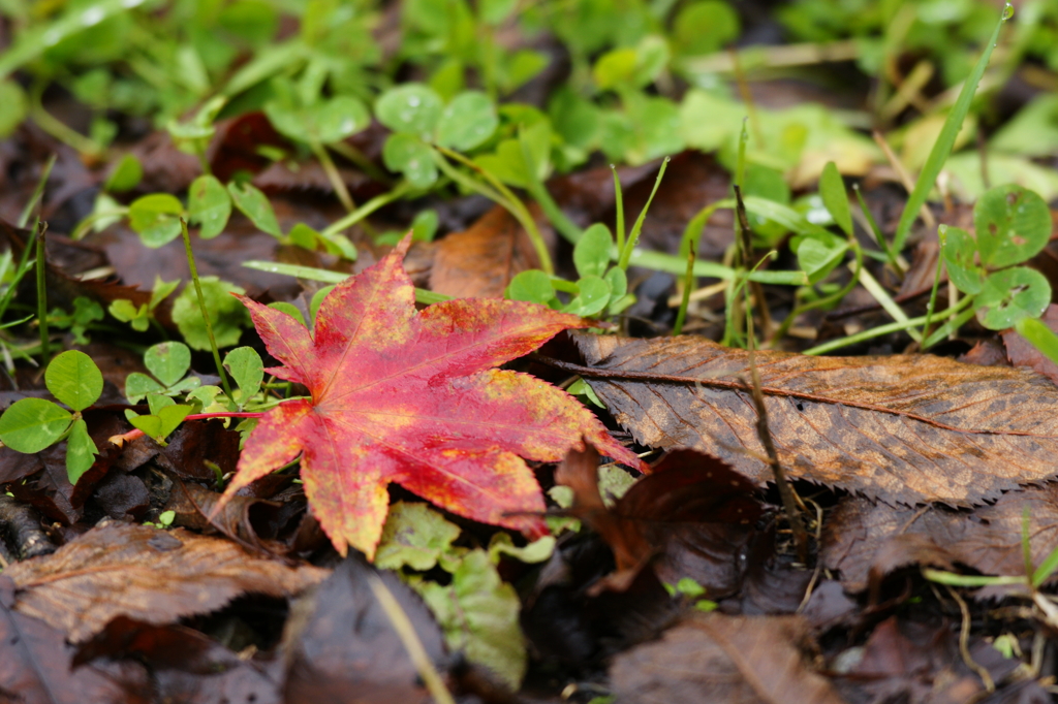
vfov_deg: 4.4
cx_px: 529
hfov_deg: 6.5
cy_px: 352
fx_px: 9254
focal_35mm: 315
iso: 200
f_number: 5.6
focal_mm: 210
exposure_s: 1/40
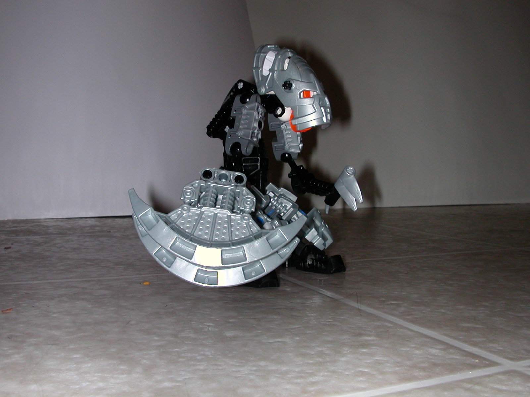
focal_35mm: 43
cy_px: 198
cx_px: 265
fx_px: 658
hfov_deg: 43.9
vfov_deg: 33.6
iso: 100
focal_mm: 6.6
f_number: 4.8
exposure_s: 1/59.9
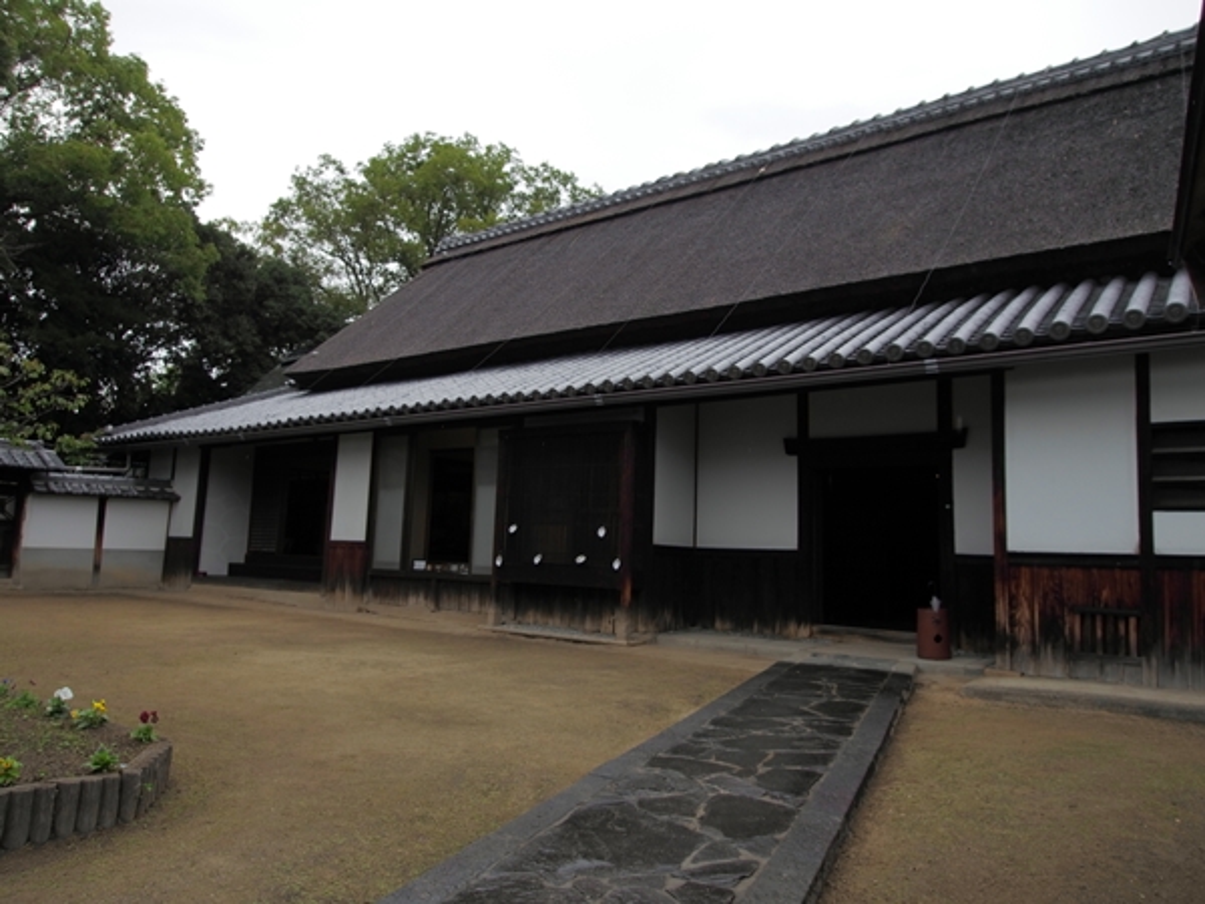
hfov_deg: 71.6
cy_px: 452
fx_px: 835
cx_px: 602
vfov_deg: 56.8
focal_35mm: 24
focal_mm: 12
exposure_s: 1/500
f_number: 4
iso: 200
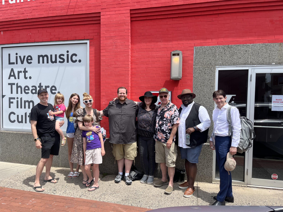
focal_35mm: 26
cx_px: 142
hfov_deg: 67.3
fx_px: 213
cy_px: 106
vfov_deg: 53.1
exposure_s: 1/2179
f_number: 1.6
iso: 50
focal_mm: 5.1
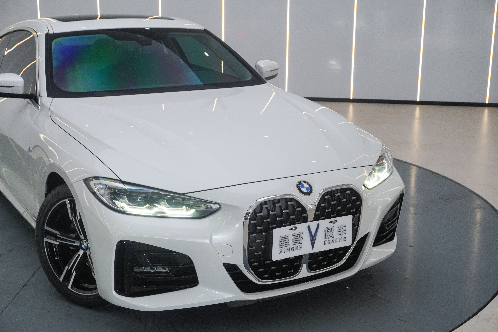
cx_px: 249
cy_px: 166
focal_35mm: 51
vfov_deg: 26.5
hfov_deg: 38.9
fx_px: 705
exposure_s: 1/80
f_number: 7.1
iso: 500
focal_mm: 34
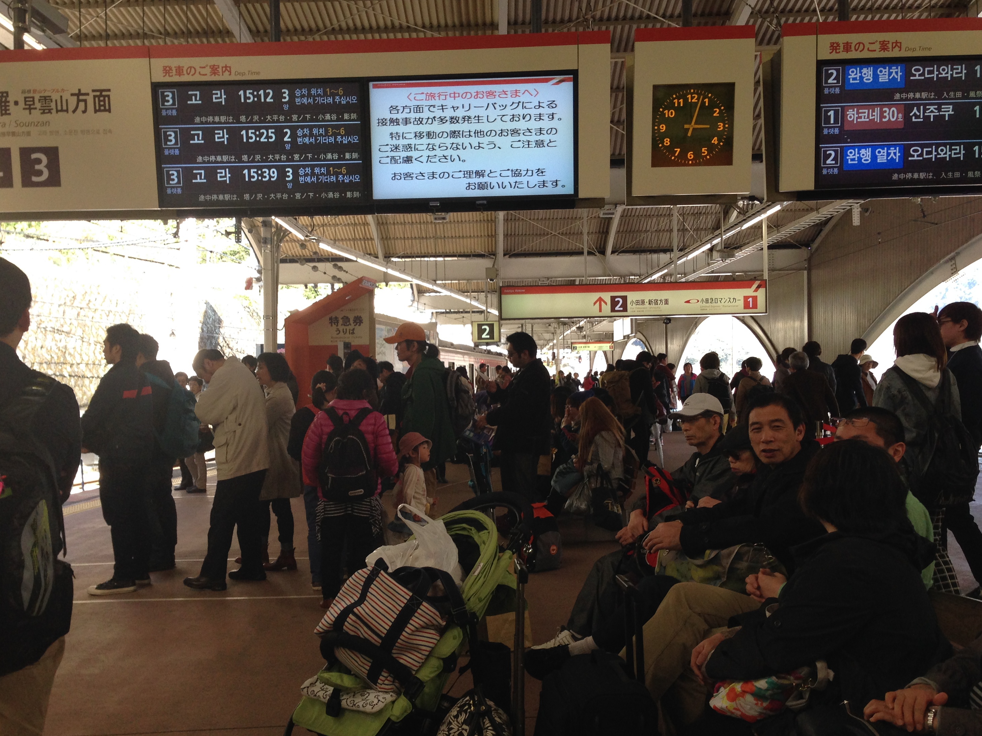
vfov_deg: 38.6
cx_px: 453
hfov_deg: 50.1
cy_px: 405
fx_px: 1050
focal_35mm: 37
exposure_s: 1/120
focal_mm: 4.12
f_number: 2.4
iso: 100
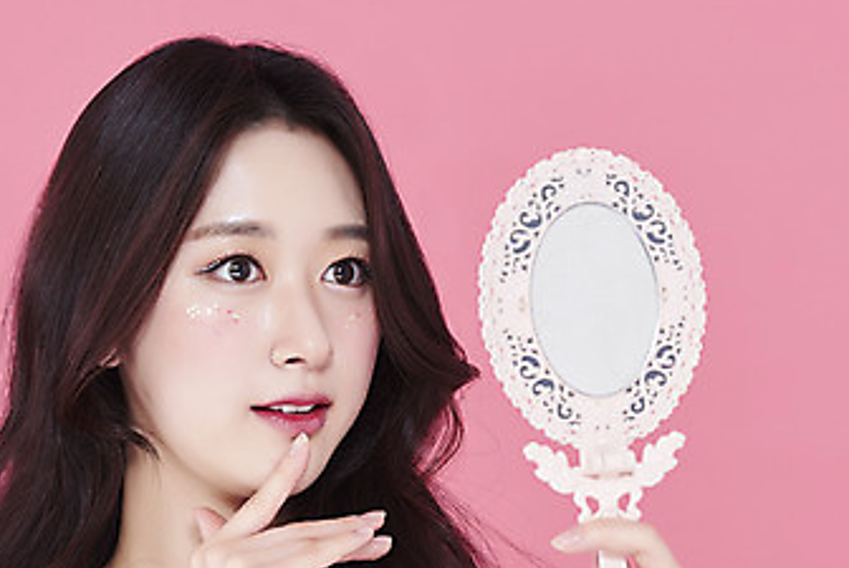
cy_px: 449
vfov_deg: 7.4
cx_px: 317
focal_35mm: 187
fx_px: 4416
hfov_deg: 11.0
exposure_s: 1/125
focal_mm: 105
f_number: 11
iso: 64
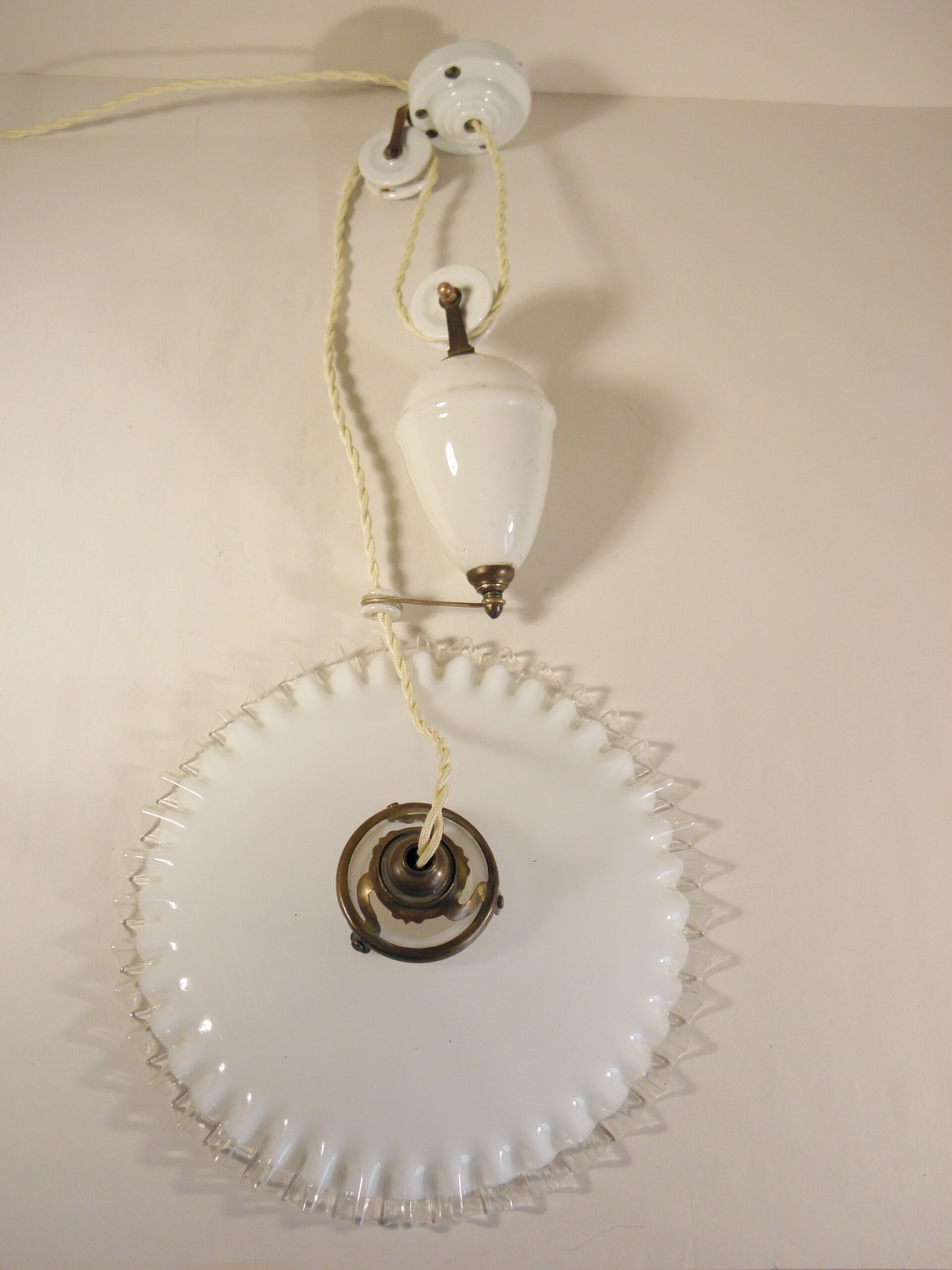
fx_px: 1210
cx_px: 476
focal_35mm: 33
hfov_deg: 42.9
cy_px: 635
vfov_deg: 55.4
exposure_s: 1/60
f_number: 3.6
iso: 100
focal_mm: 5.9
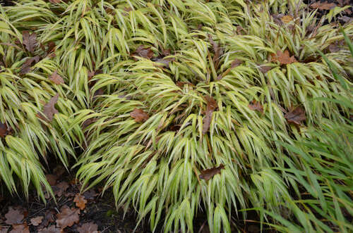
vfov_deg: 15.6
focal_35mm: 87
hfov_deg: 23.4
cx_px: 176
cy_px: 116
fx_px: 851
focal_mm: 58
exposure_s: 1/160
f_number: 6.3
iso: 200
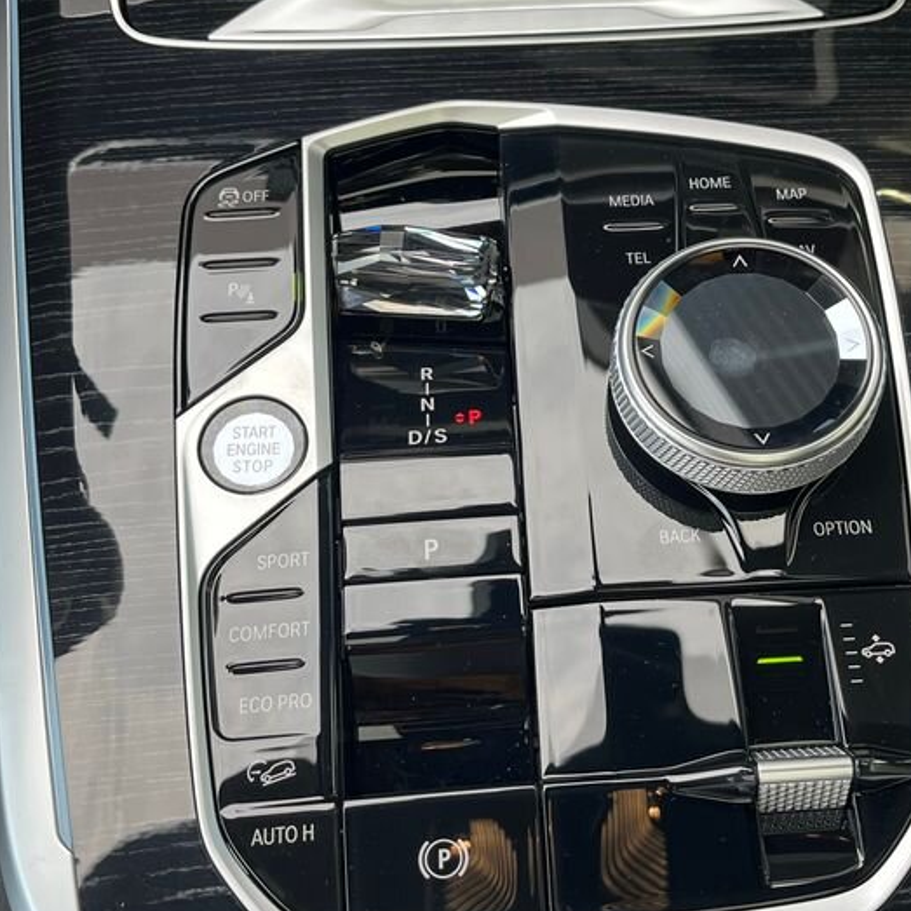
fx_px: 1340
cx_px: 575
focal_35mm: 45
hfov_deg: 37.3
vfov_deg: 37.5
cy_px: 429
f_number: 1.6
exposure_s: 1/121
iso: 80
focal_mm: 5.1
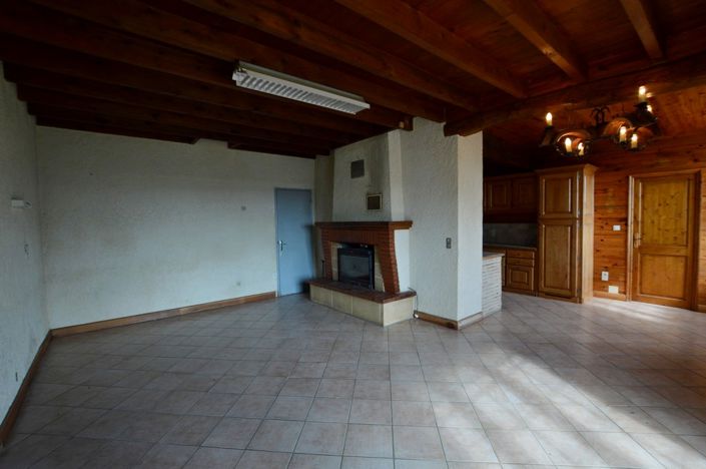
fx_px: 294
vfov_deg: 77.2
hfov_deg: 100.5
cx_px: 353
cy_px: 234
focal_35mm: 15
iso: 400
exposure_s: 1/100
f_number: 5
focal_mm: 10
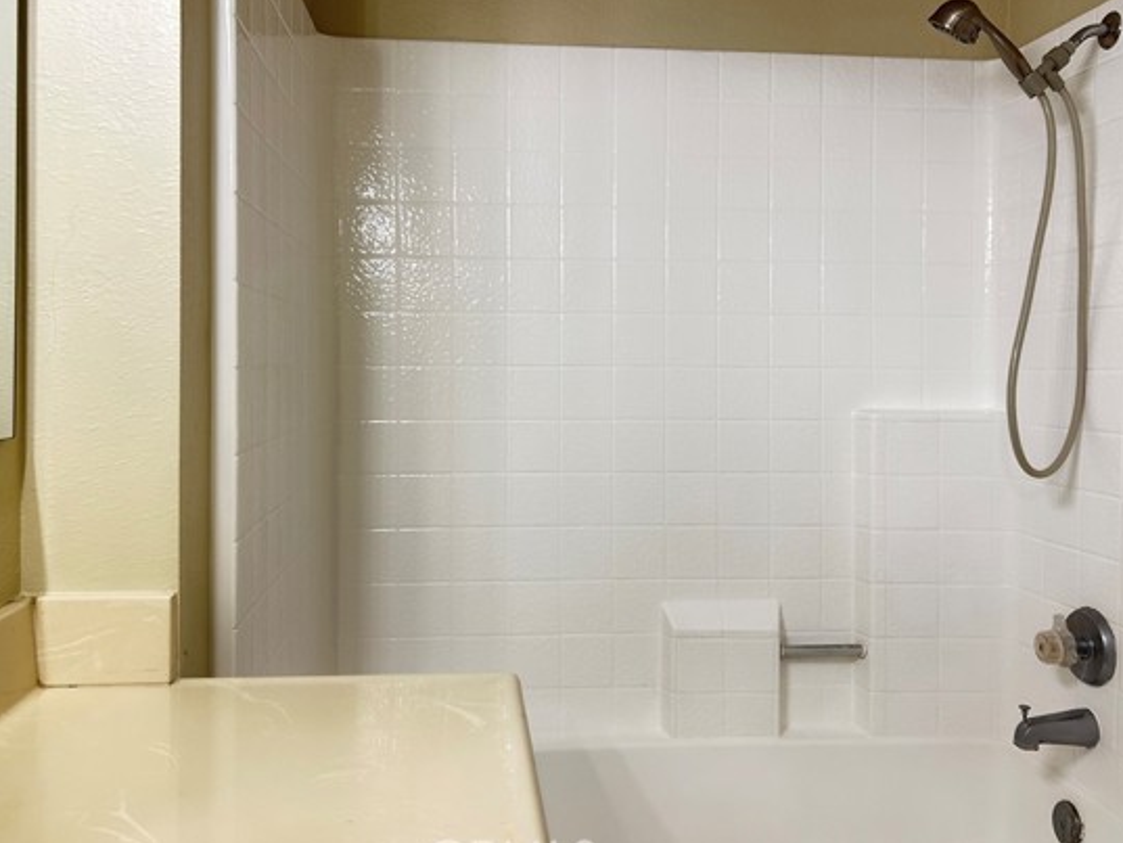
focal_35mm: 31
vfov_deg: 45.4
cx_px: 567
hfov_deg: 58.3
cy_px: 387
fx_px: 1006
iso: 80
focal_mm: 5.7
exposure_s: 1/60
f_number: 1.5
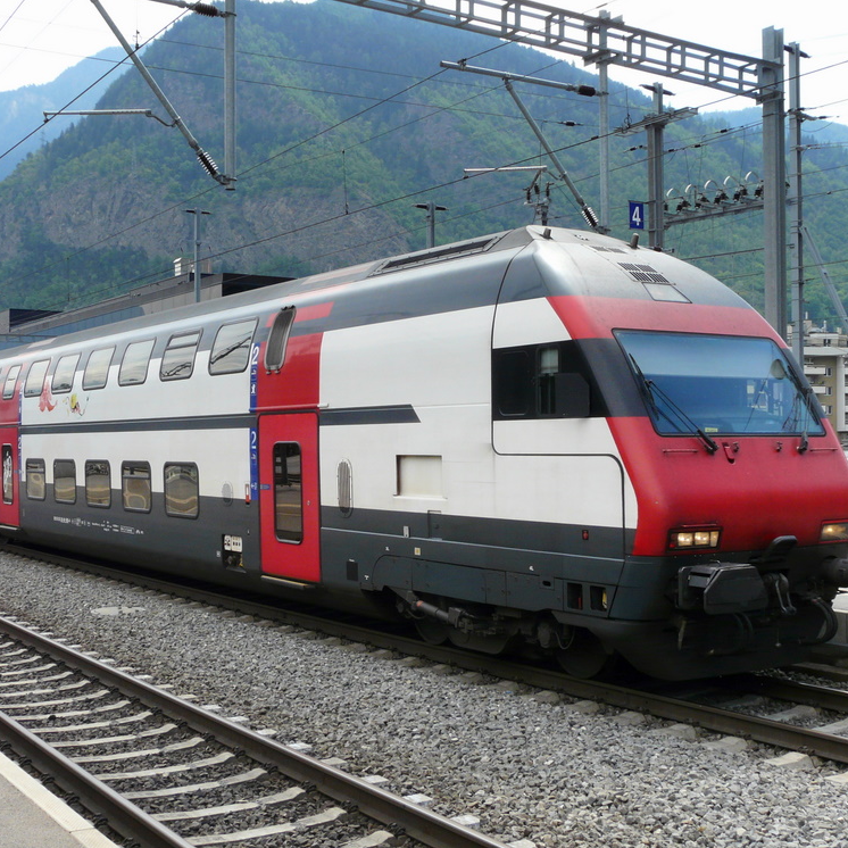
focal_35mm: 45
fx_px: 1247
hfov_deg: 37.5
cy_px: 424
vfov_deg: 37.6
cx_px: 410
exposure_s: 1/200
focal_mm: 6.3
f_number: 5.6
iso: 100
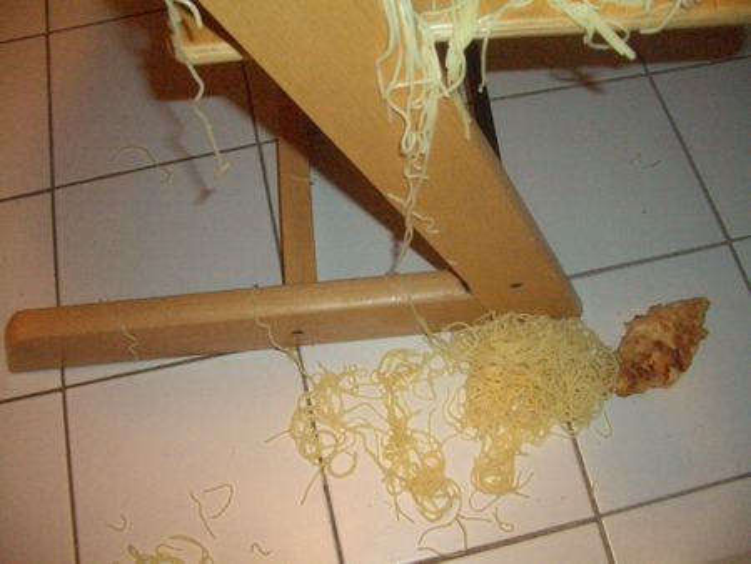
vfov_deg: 40.7
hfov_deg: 52.6
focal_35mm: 35
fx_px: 760
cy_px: 282
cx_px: 376
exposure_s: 1/60
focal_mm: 5.8
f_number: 2.6
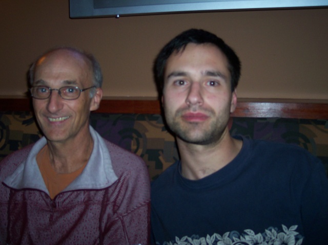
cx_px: 164
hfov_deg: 49.0
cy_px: 122
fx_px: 360
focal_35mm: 38
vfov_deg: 37.7
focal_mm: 8
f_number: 2.8
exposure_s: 1/30
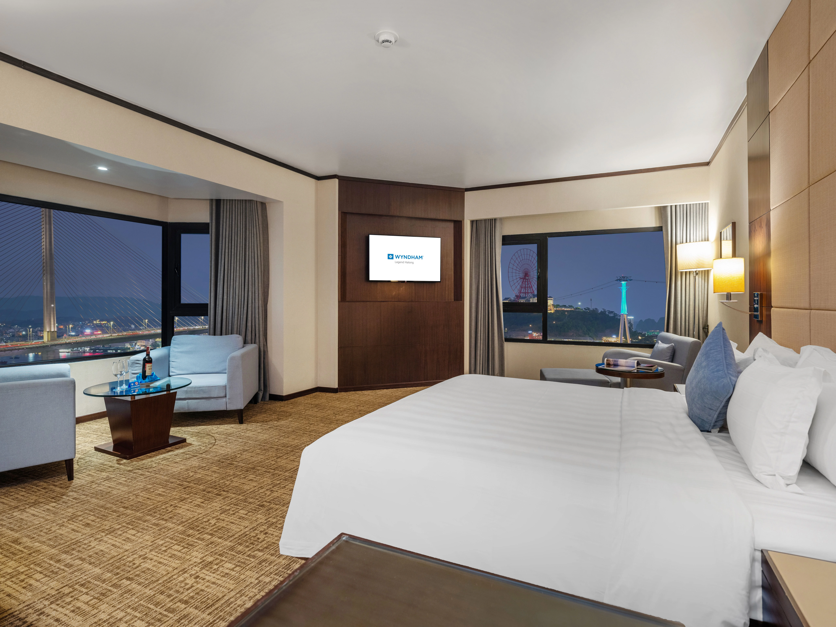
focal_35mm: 18
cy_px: 314
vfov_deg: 71.6
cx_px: 418
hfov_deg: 87.8
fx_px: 435
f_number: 8
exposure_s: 1.3
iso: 200
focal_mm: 23
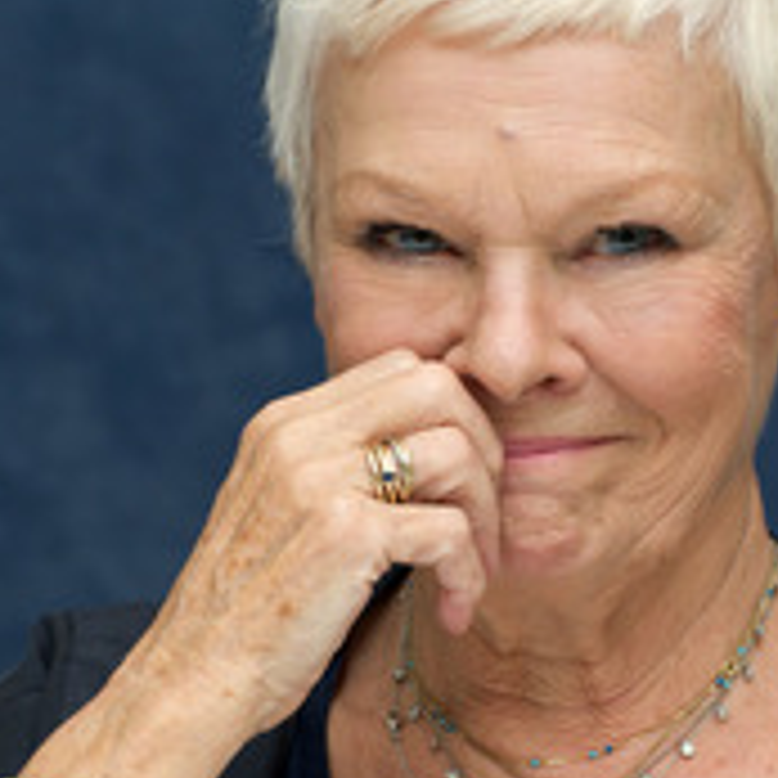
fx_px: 6077
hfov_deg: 7.3
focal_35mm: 239
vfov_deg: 7.3
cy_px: 481
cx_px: 506
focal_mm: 122
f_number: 7.1
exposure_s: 1/60
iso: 400
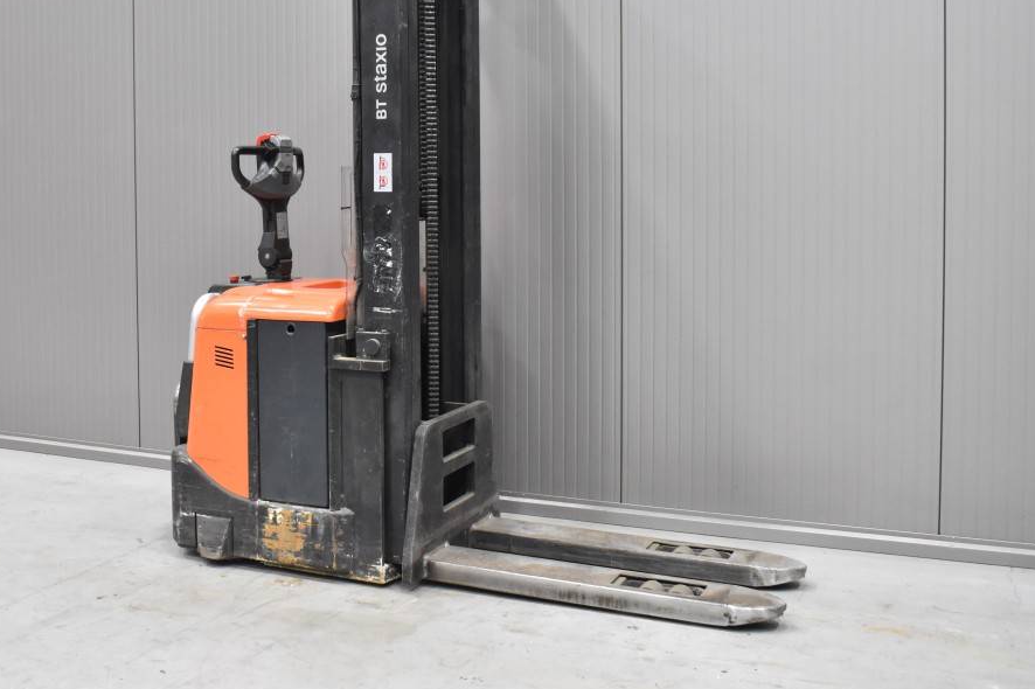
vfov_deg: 31.1
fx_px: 1226
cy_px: 230
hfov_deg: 45.5
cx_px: 422
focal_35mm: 43
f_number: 4.5
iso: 1600
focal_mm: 21
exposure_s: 1/40
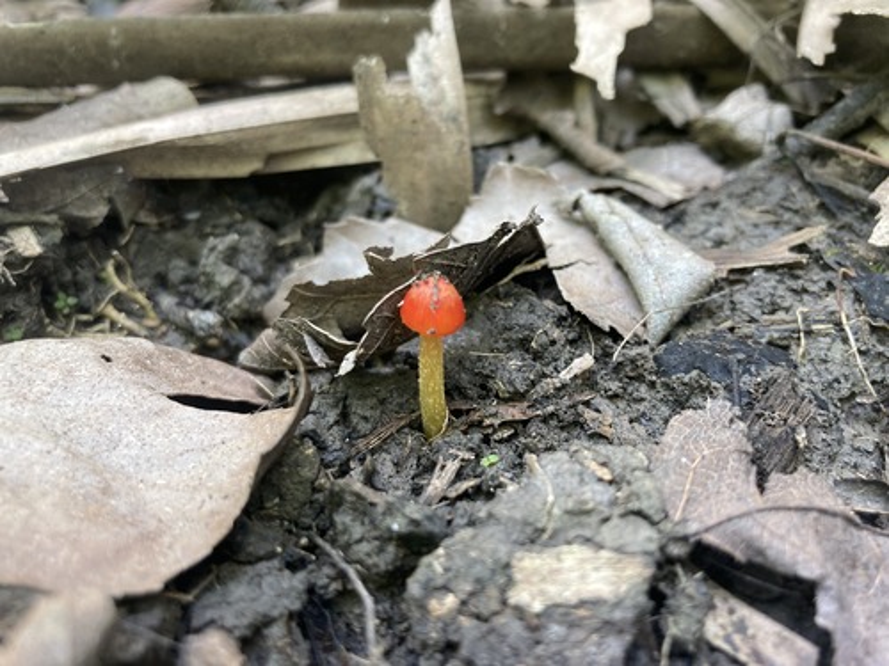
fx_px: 719
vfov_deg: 49.7
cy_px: 333
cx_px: 444
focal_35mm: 28
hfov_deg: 63.4
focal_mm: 3.99
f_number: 1.8
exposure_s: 1/60
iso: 100
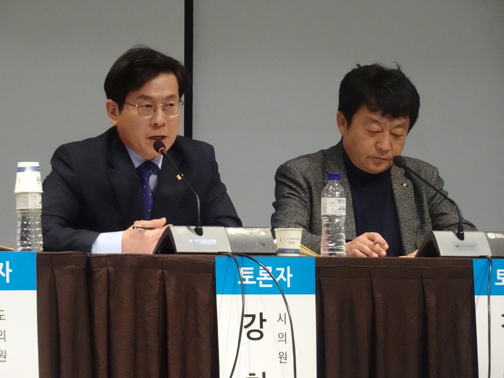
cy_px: 189
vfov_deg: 7.0
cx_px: 252
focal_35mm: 212
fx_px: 3087
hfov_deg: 9.3
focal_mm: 34.21
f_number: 6.3
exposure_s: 1/80
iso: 1600
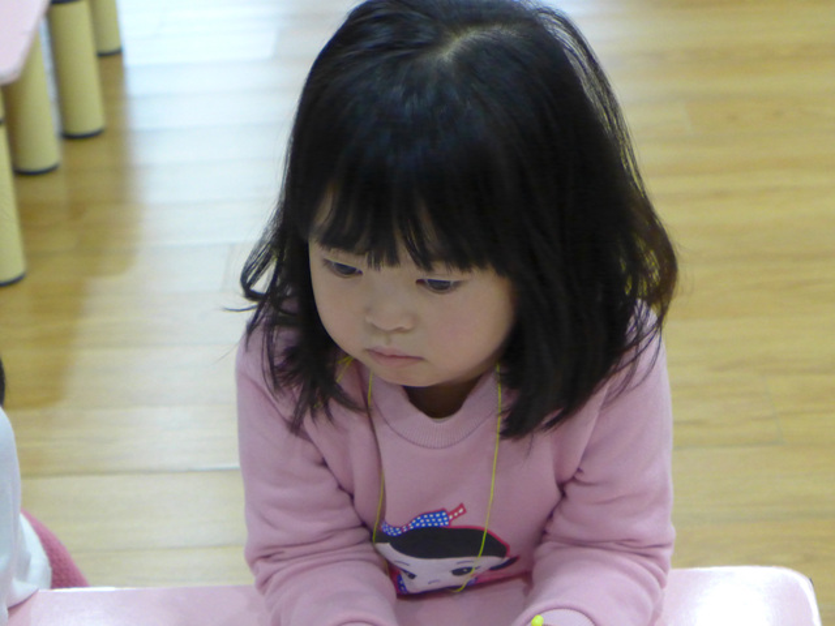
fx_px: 2171
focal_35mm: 90
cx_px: 418
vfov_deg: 16.4
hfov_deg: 21.8
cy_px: 313
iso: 1600
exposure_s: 1/500
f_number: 2.3
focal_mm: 17.7
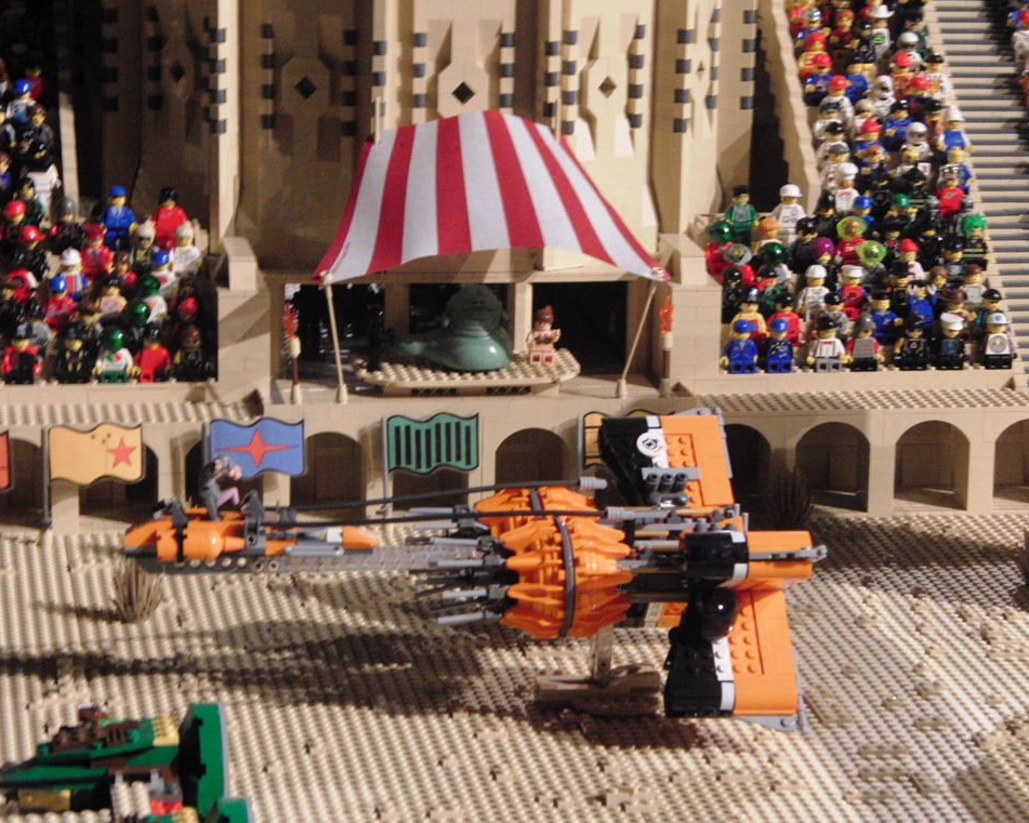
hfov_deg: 15.6
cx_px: 489
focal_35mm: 123
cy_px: 410
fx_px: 3746
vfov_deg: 12.5
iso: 400
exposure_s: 1/13
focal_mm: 20.8
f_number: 4.1
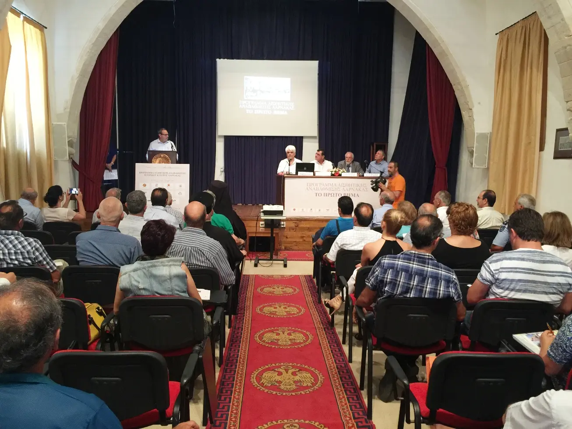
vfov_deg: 48.2
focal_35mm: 29
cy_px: 214
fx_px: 479
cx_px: 286
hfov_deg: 61.7
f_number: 2.2
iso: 100
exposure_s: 1/10
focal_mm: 4.15
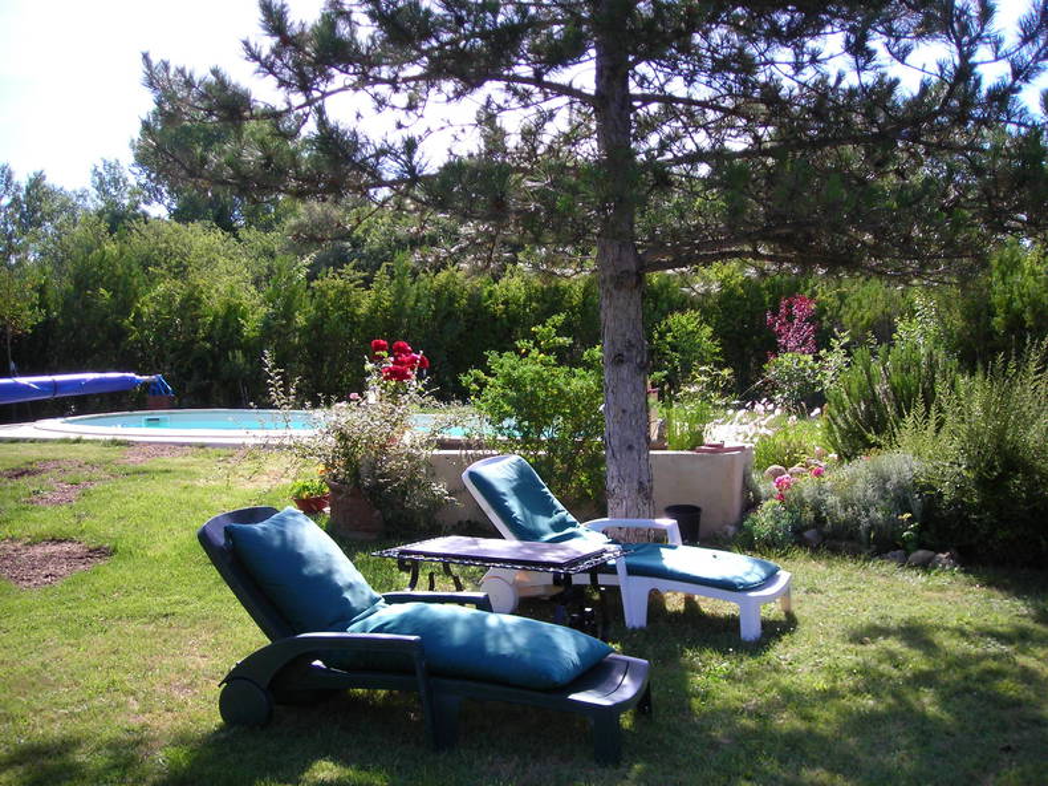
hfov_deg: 49.0
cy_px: 393
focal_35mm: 38
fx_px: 1150
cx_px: 524
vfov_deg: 37.7
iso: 70
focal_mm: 6.3
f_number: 3.2
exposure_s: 1/298
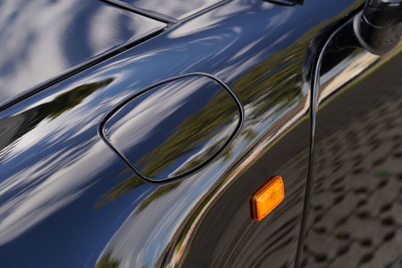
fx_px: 1172
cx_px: 201
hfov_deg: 19.5
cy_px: 134
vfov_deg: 13.0
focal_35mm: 105
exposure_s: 1/125
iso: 250
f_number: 6.3
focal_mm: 105
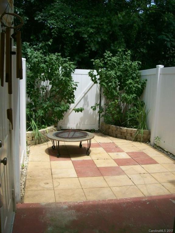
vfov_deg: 51.4
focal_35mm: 36
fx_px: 243
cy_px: 116
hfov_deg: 39.7
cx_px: 88
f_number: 4.8
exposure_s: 1/489
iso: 80
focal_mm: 6
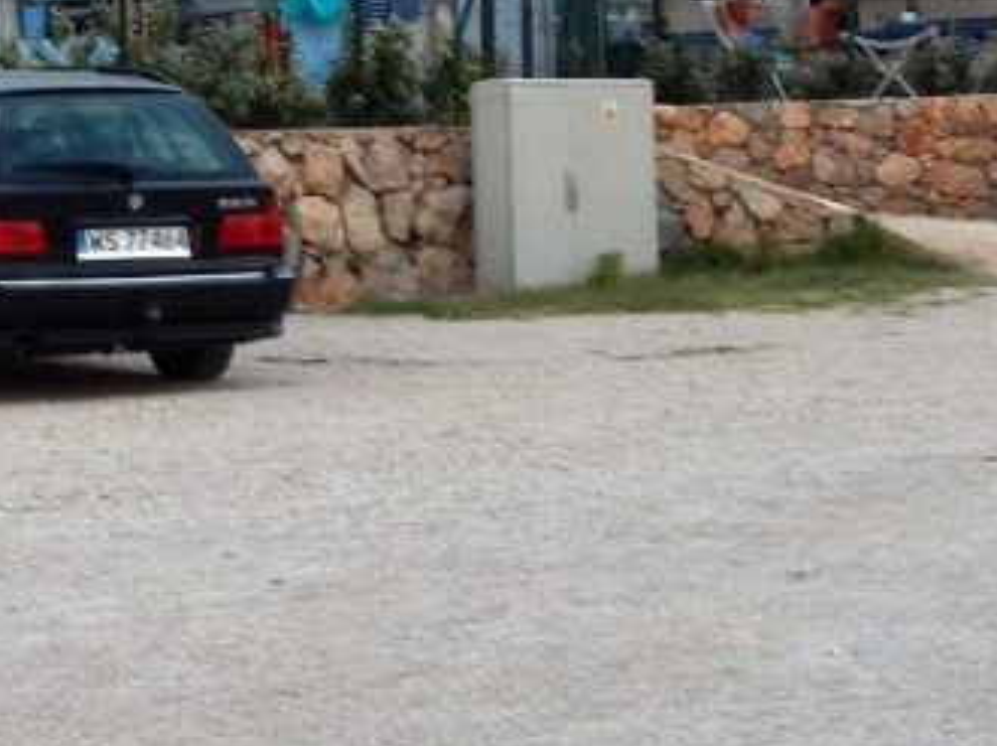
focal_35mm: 118
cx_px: -302
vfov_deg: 12.5
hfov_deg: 15.8
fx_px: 3396
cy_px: 326
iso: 200
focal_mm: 6.8
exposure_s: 1/25
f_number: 3.4
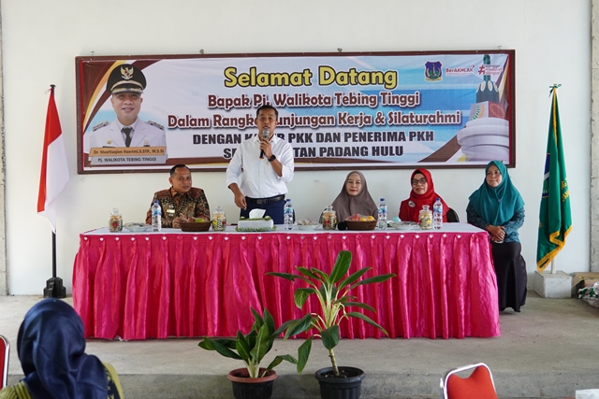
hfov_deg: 41.1
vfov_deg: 28.1
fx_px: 799
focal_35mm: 48
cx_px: 300
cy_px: 200
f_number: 4
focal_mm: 32
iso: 640
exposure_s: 1/200
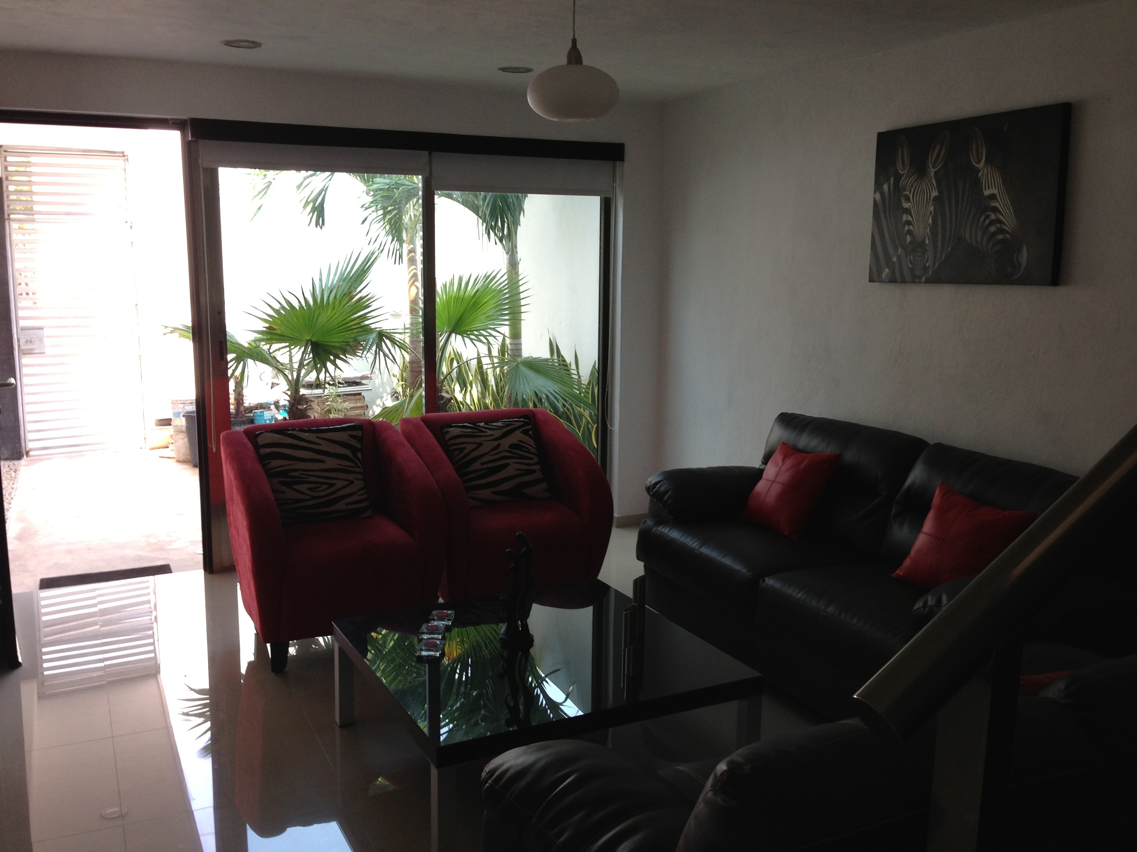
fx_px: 1084
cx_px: 568
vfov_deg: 42.9
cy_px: 426
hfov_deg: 55.4
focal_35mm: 33
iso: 64
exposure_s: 1/120
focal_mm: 4.13
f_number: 2.4
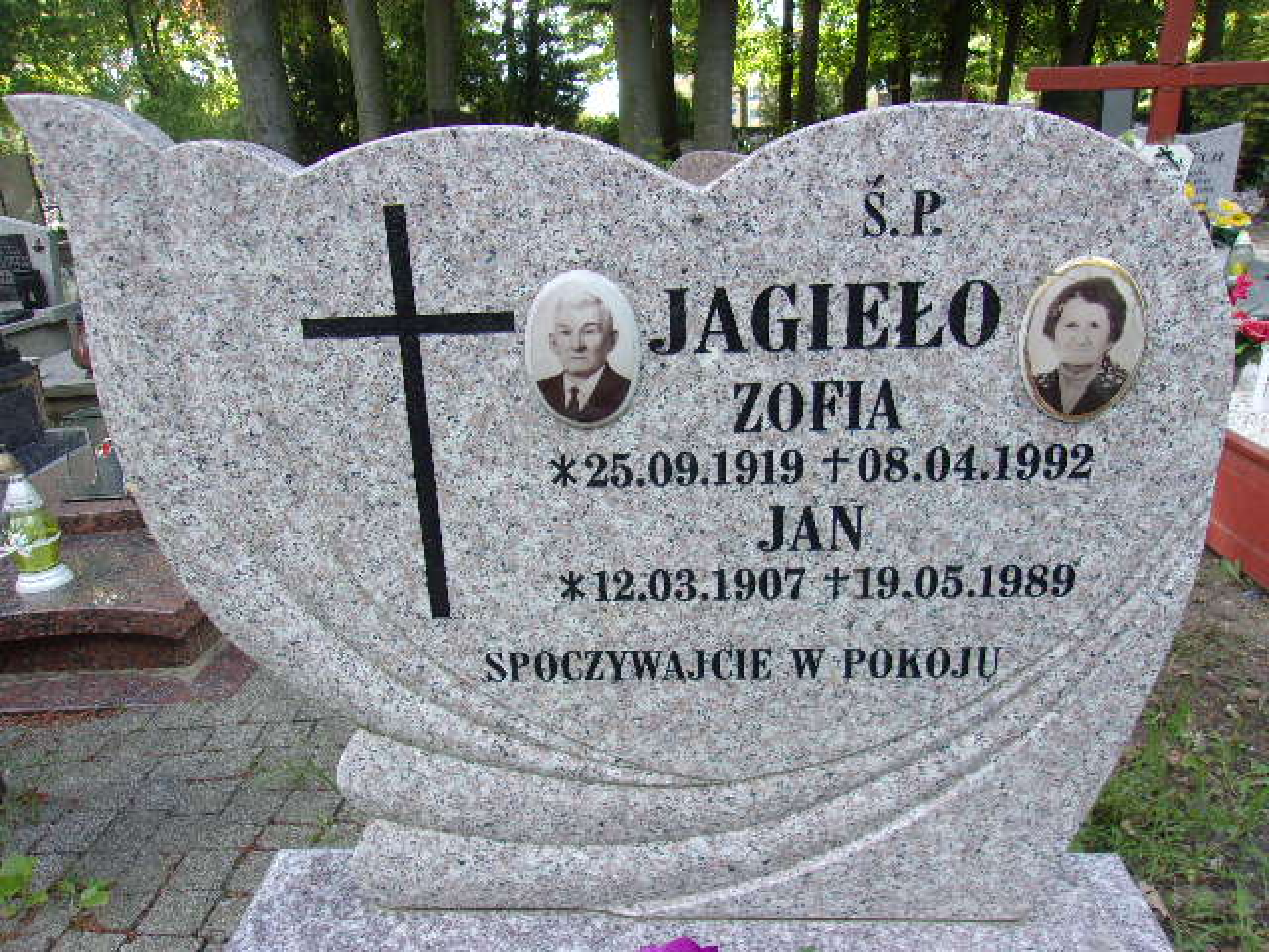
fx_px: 990
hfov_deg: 65.3
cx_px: 634
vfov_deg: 51.4
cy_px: 476
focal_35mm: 27
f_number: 3
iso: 80
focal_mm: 4.9
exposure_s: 1/150
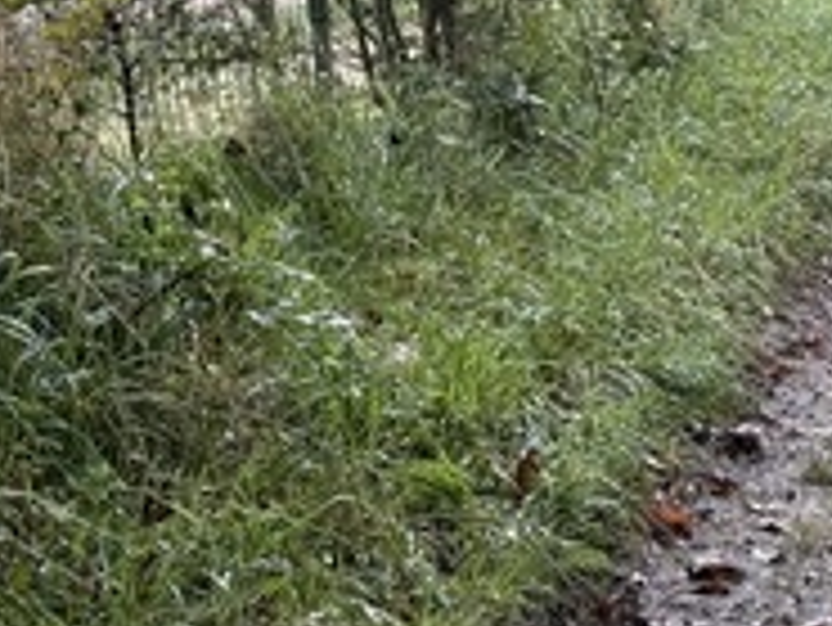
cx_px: 1102
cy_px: -126
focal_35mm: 166
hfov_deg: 11.6
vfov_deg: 8.8
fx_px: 3992
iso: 100
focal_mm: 6.76
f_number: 1.78
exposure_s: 1/669
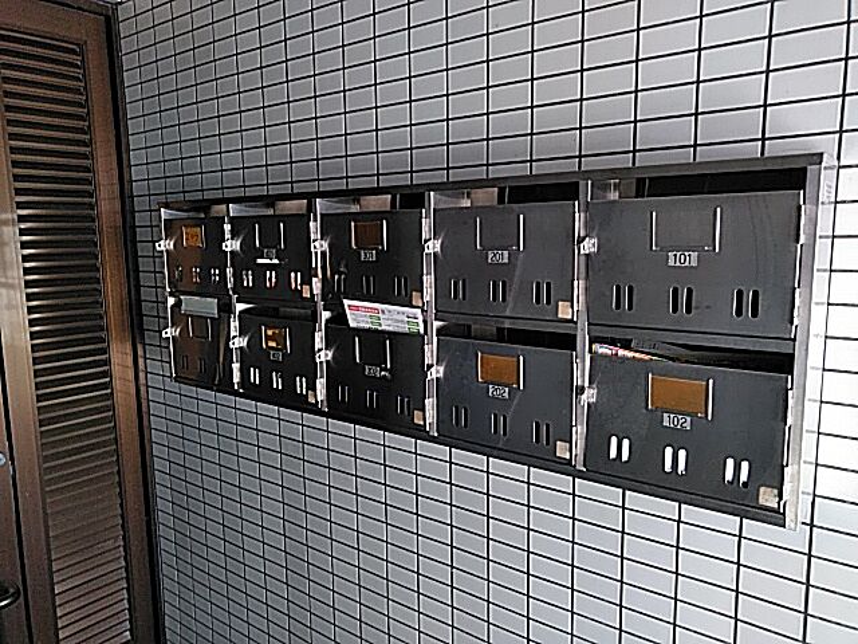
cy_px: 322
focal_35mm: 27
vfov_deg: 51.4
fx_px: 669
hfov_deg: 65.3
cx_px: 429
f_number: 2.2
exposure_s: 1/30
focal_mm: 3.46
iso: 103
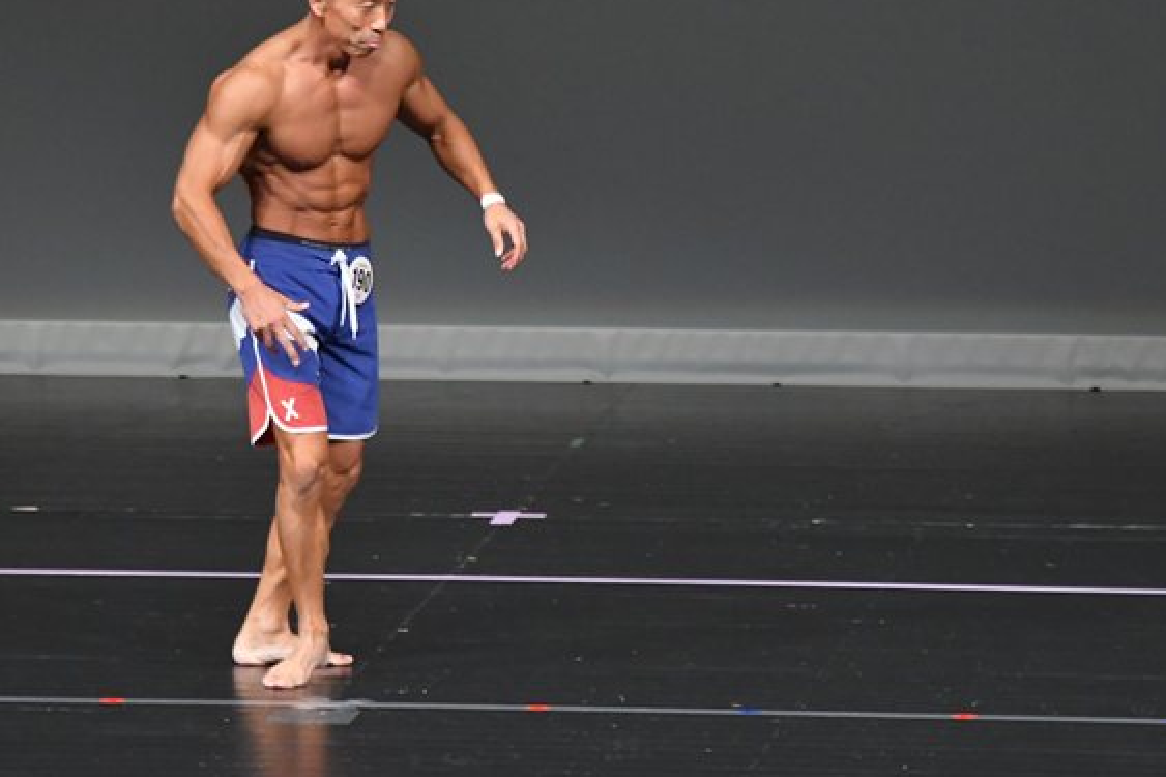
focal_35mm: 434
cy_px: 288
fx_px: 14052
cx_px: 537
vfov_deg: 3.2
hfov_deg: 4.8
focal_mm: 210
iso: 4000
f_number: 5.6
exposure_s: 1/400
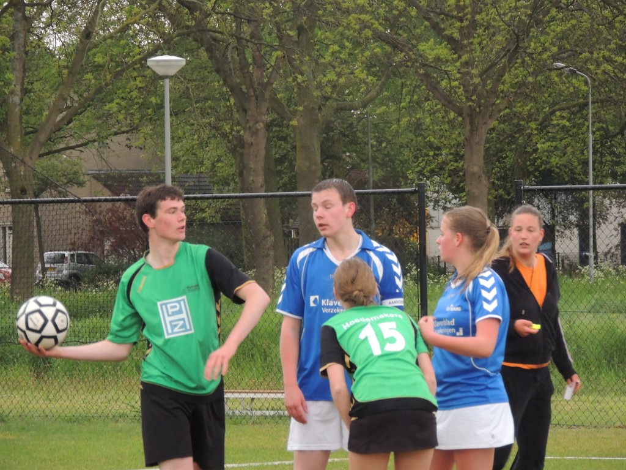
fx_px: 5425
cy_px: 235
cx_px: 313
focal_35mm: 300
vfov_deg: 5.0
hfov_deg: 6.6
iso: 800
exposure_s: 1/160
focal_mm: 53.5
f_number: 4.8
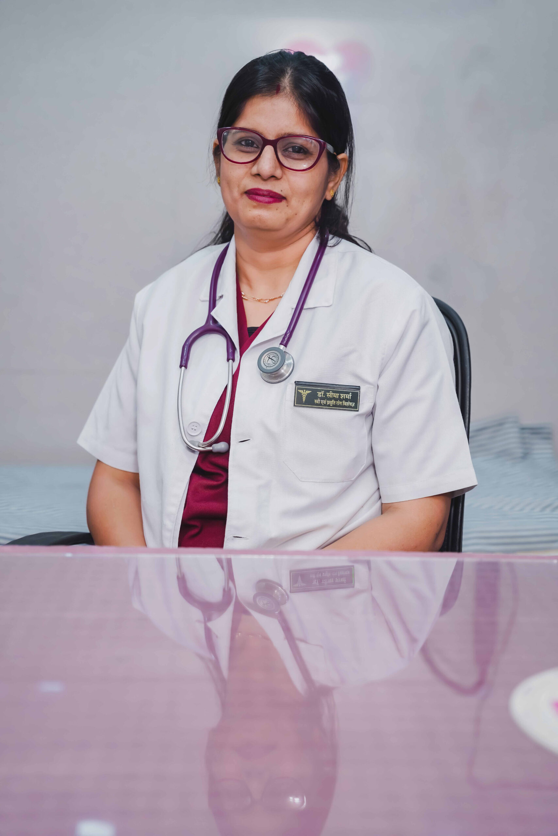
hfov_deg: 23.1
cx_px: 279
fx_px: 1366
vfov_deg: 34.0
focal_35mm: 59
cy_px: 418
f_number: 2.8
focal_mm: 58.8
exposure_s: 1/160
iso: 400
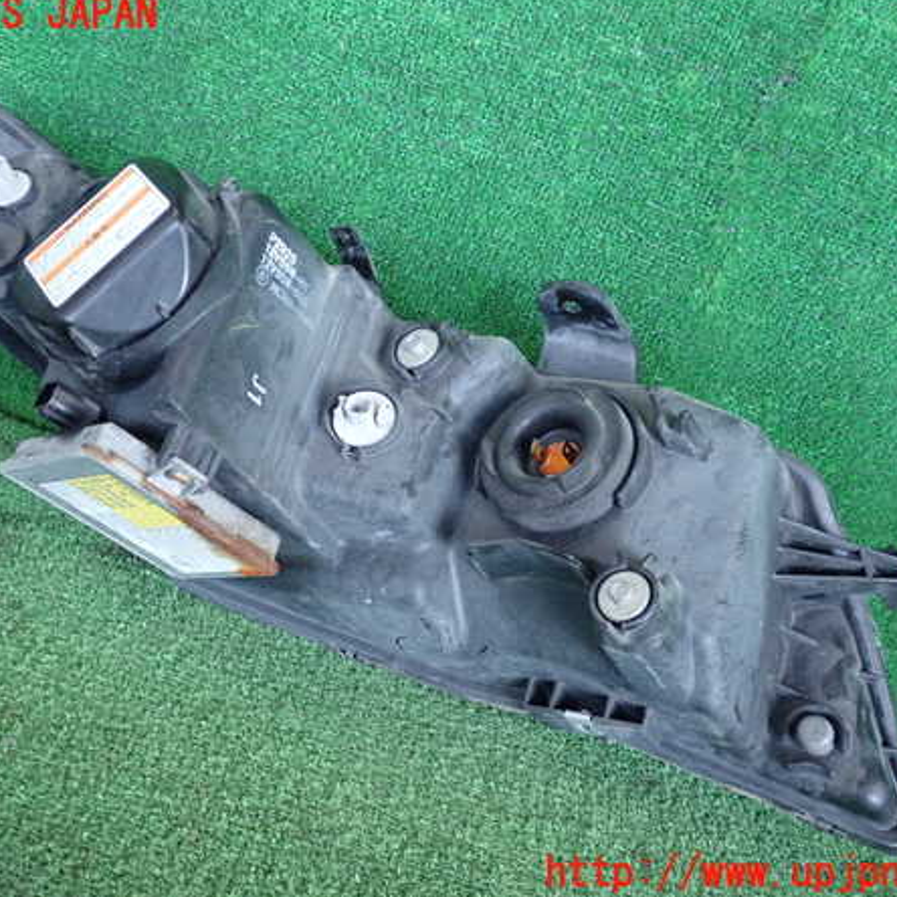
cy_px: 444
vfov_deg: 39.2
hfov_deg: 39.1
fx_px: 1261
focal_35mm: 43
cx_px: 396
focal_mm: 6.37
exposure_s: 1/125
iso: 500
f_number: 2.5
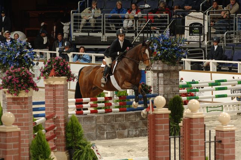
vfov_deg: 4.6
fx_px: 2006
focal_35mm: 300
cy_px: 80
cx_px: 120
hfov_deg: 6.9
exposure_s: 1/250
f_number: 5
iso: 200
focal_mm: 200
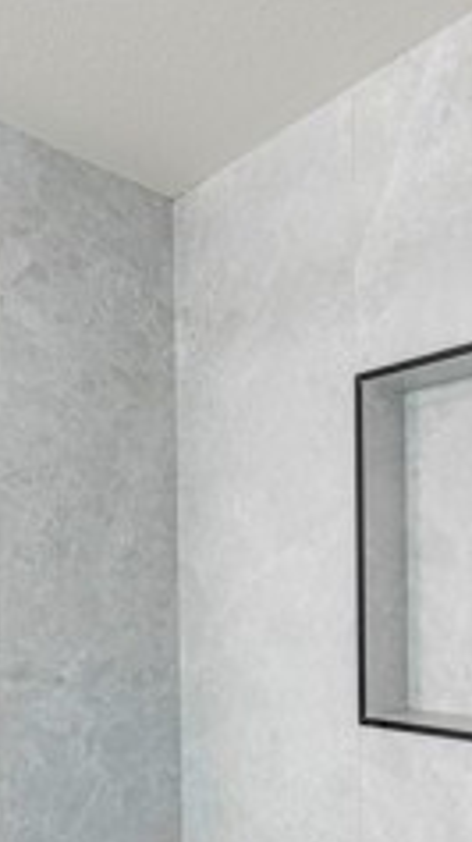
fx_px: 758
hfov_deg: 34.3
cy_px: 599
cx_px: 309
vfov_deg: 56.1
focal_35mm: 34
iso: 400
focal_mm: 12
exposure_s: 1/25
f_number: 5
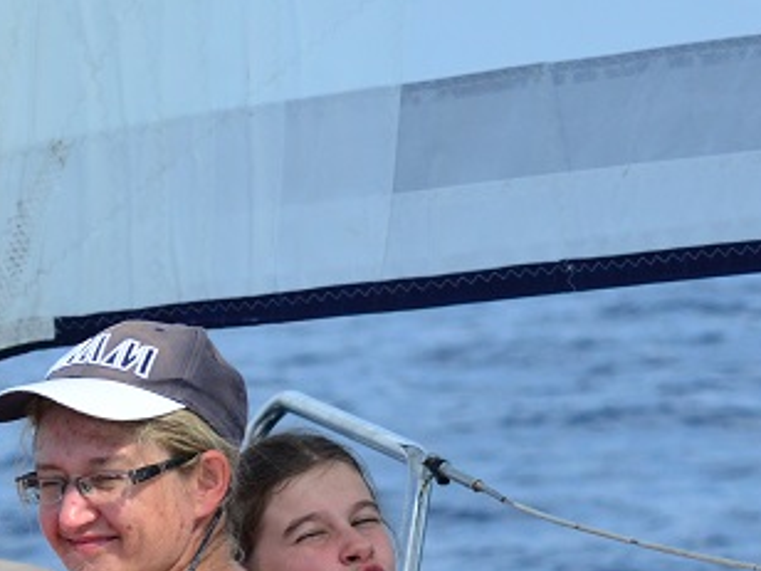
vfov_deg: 5.1
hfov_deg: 6.7
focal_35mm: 294
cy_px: 440
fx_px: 6463
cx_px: 32
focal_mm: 70
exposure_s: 1/4000
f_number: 4.5
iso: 640
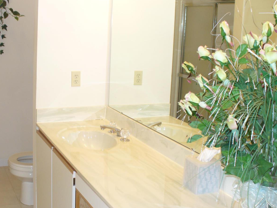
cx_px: 118
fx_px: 400
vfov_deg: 29.1
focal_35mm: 50
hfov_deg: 38.1
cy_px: 93
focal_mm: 6.1
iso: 100
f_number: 2.8
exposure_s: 1/30
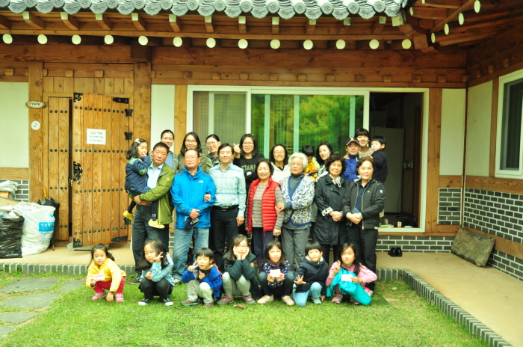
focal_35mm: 36
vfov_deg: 36.7
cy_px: 174
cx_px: 262
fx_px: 522
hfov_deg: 53.2
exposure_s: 1/400
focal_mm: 24
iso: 800
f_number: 4
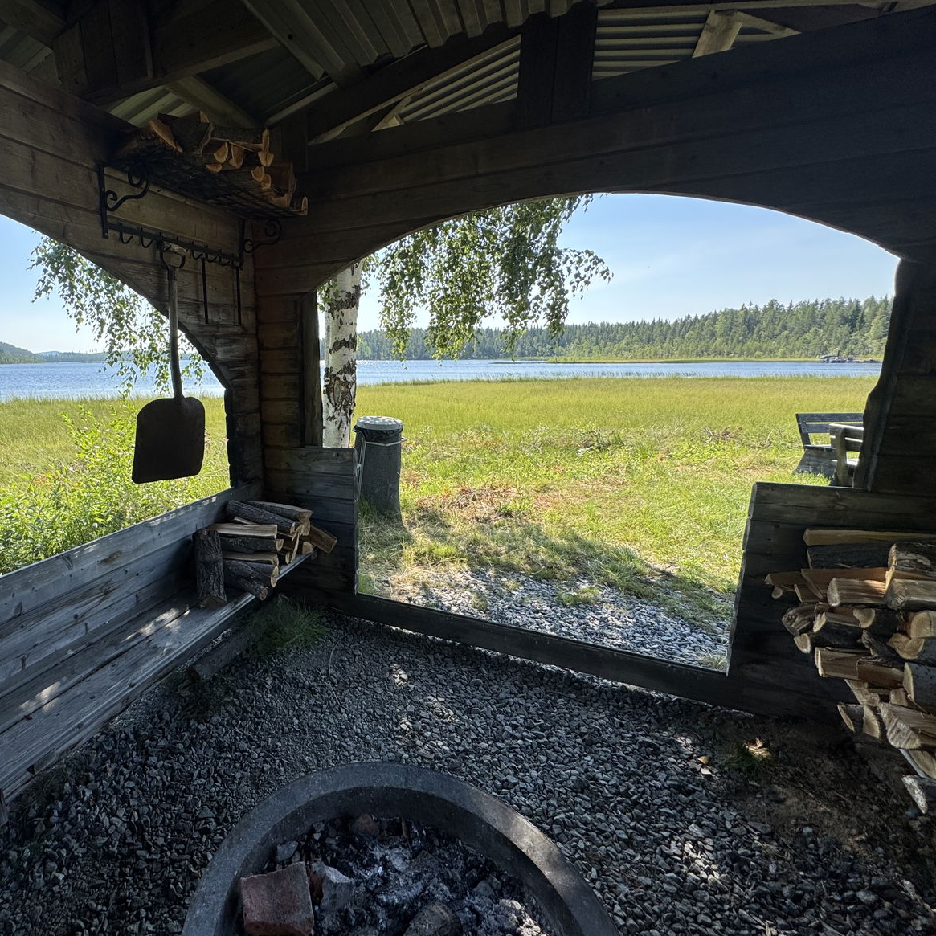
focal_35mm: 17
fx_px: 520
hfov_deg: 80.9
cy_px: 474
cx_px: 306
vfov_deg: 84.0
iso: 40
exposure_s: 1/675
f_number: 2.2
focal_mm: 2.22
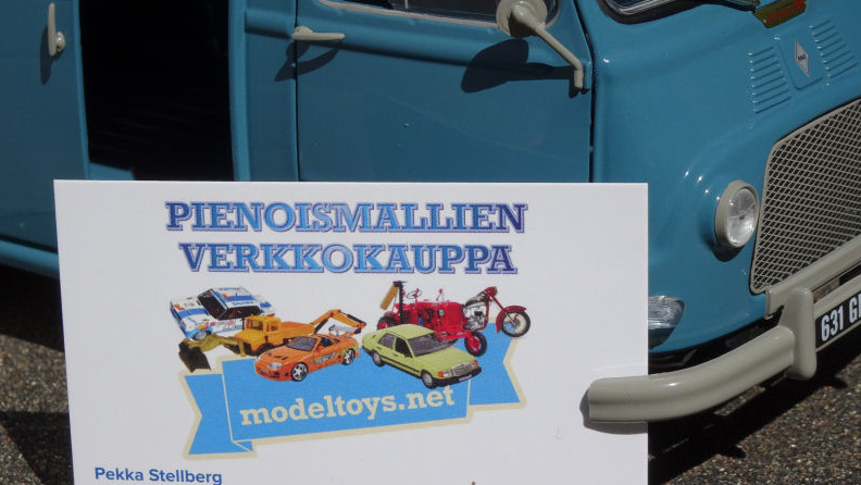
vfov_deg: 11.0
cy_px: 290
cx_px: 433
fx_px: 2512
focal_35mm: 110
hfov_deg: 19.4
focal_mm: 17.01
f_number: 5
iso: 80
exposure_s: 1/1250
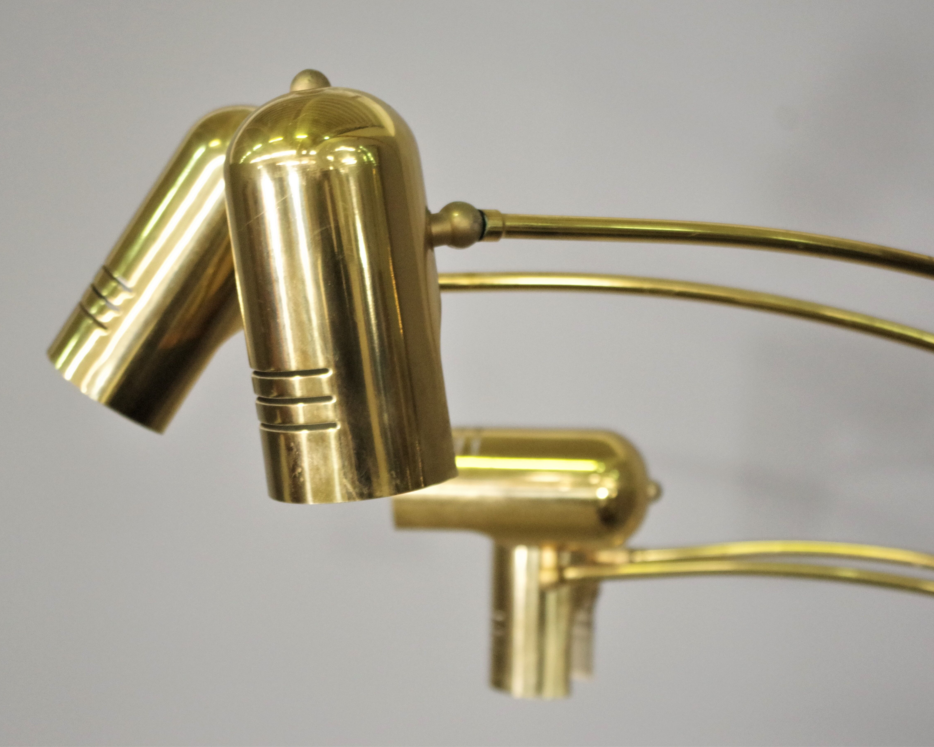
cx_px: 447
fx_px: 1880
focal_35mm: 68
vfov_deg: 22.5
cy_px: 371
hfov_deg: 27.9
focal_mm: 40
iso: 3200
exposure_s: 1/80
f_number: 4.5
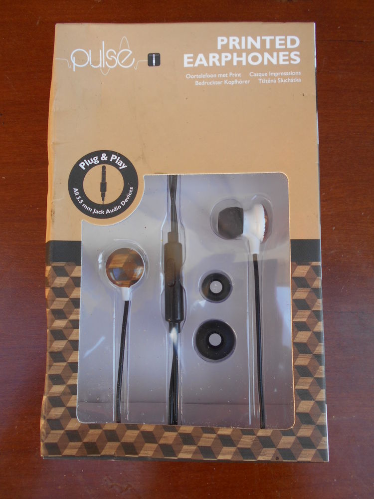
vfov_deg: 67.3
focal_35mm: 26
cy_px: 250
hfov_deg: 53.1
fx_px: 375
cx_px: 187
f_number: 3.2
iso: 80
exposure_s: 1/100
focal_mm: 4.6
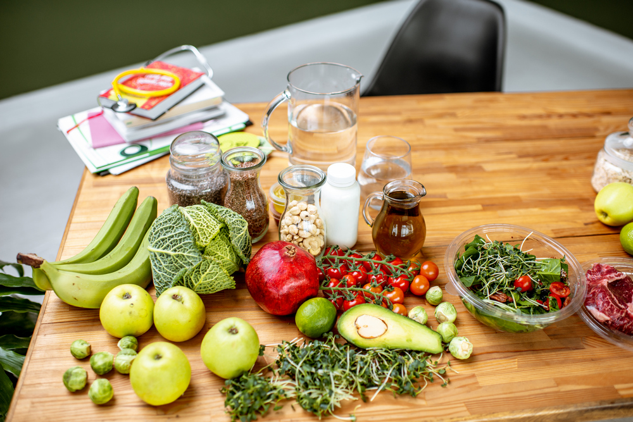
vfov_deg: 37.9
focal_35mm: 35
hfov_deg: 54.4
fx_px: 615
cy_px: 211
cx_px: 316
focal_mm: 35
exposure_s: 1/200
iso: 200
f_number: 2.2
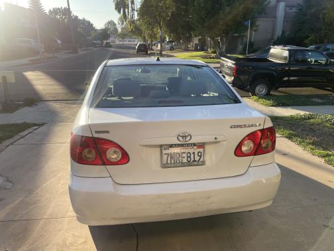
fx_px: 251
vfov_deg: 53.1
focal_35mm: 26
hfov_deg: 67.3
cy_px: 126
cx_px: 167
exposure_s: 1/1043
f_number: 1.6
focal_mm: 4.2
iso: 32
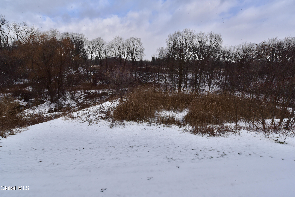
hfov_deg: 104.2
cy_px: 98
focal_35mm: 14
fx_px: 115
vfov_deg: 81.3
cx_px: 148
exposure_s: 1/640
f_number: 13
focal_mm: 14
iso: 800
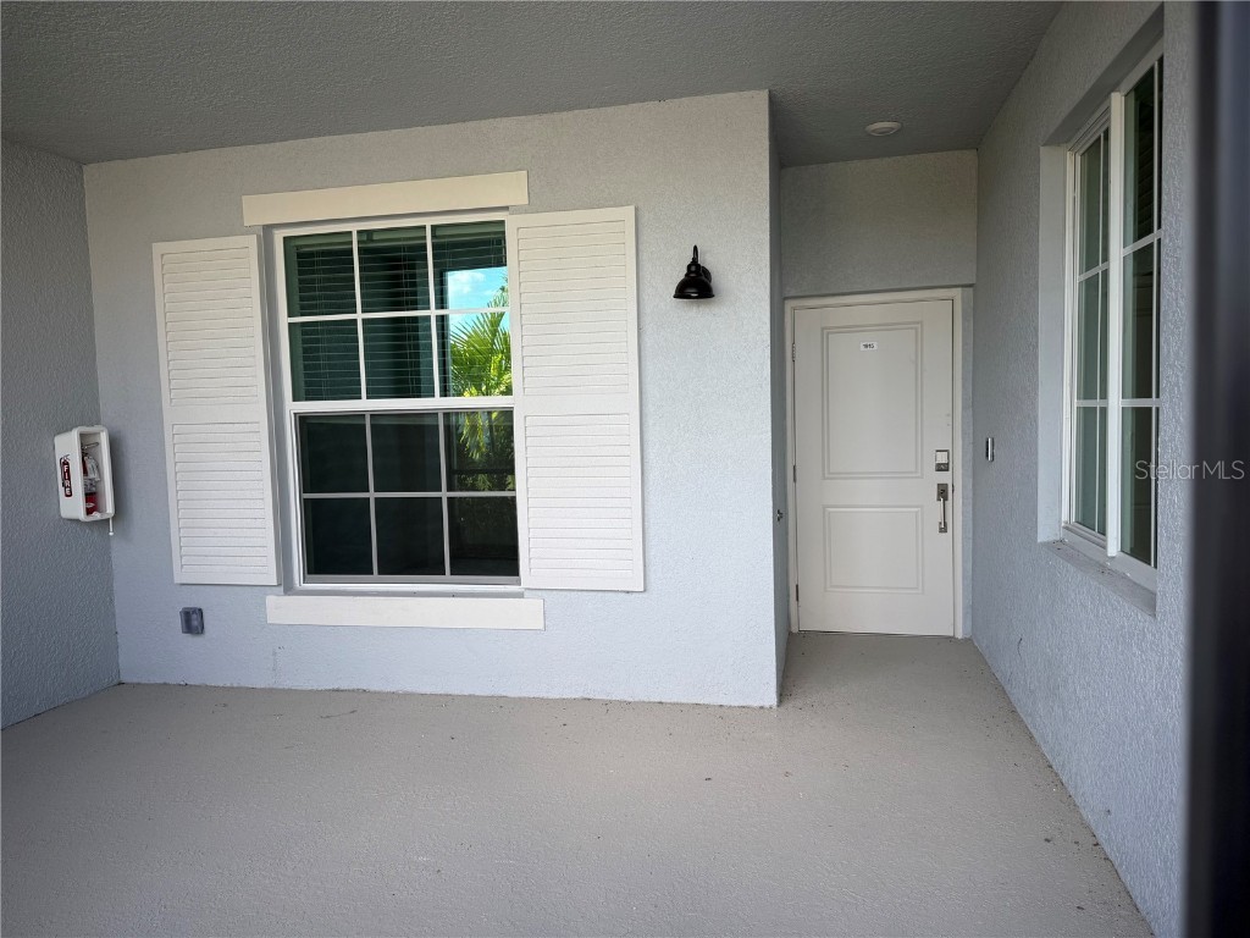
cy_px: 469
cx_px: 625
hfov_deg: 71.6
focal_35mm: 24
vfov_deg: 56.8
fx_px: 867
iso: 64
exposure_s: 1/251
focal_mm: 6.76
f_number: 1.78
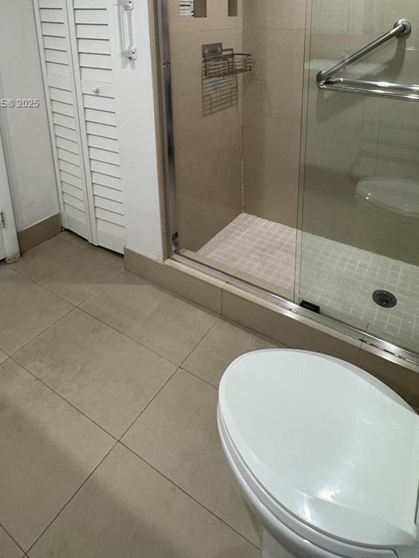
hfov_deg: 56.4
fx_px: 387
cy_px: 104
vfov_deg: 64.6
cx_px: 251
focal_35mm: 24
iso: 250
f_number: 2.2
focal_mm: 2.22
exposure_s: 1/60
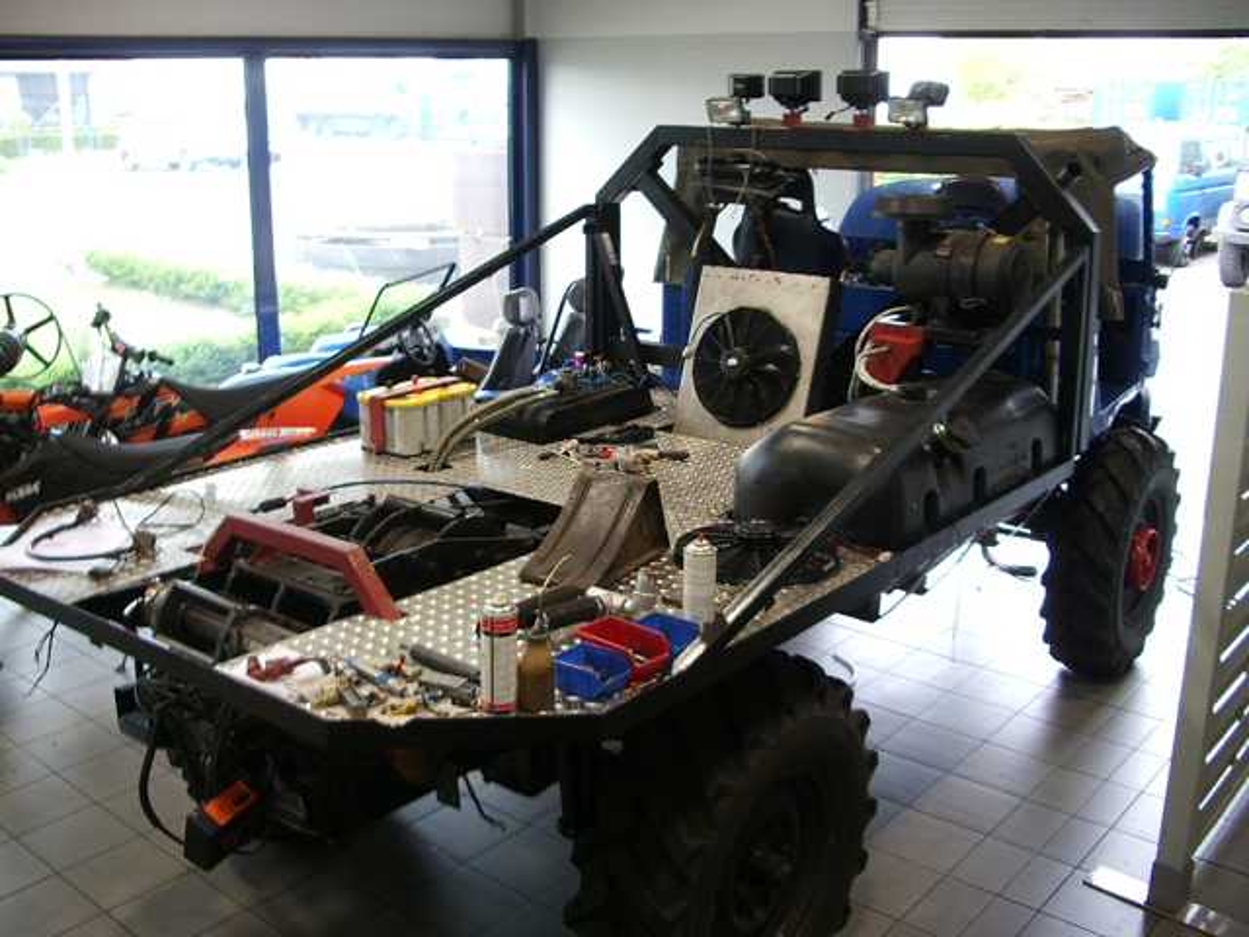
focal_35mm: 35
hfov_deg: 52.6
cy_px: 468
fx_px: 1263
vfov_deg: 40.7
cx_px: 624
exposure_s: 1/15
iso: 100
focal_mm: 5.8
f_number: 2.6
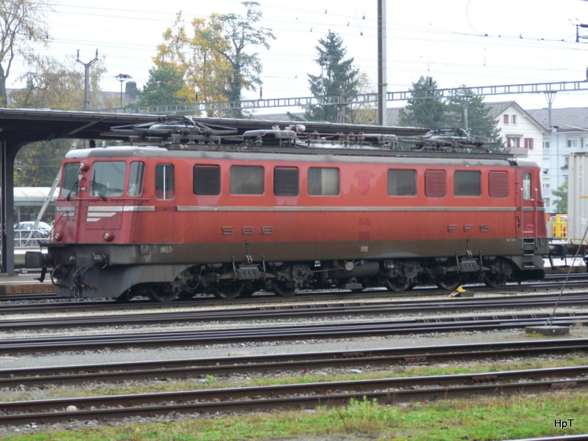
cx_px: 294
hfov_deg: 16.4
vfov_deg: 12.3
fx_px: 2038
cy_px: 220
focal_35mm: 120
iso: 125
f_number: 3.6
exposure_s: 1/60
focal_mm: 19.7
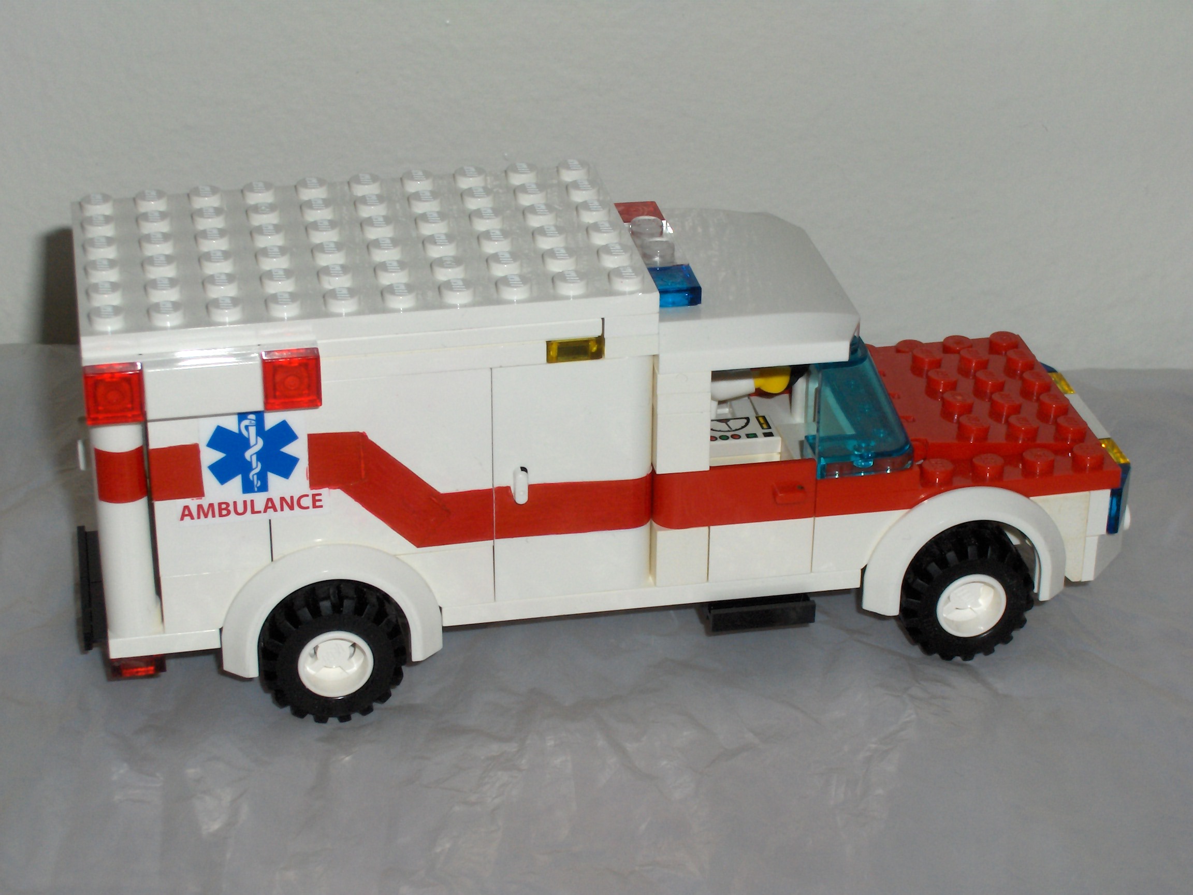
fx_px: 2826
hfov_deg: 23.8
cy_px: 448
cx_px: 596
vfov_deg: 18.0
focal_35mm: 82
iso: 100
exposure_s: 1/90
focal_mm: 13.4
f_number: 6.6
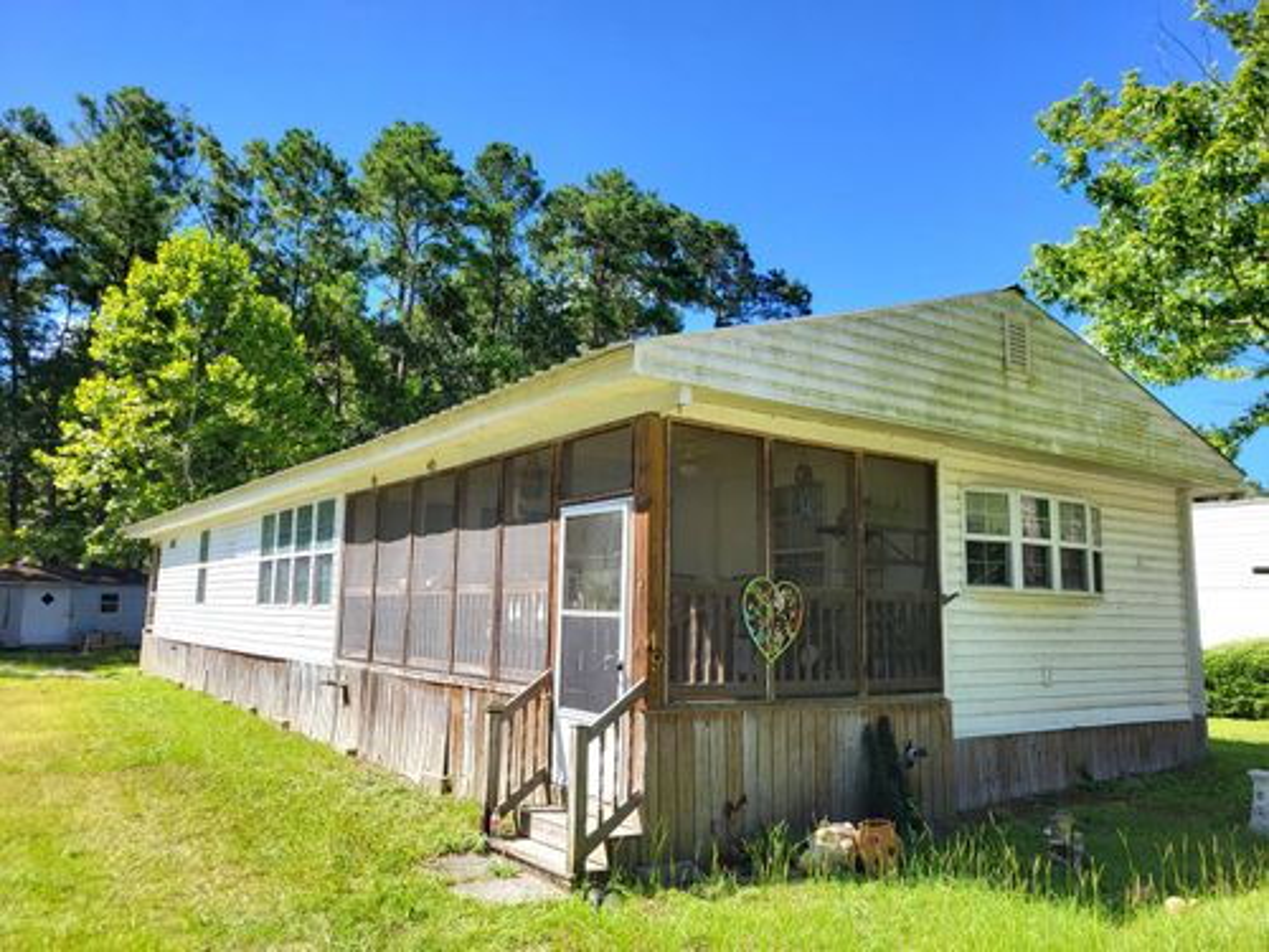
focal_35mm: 26
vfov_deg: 53.1
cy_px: 476
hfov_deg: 67.3
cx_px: 634
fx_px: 953
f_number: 1.8
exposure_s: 1/1179
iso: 40
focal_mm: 5.4
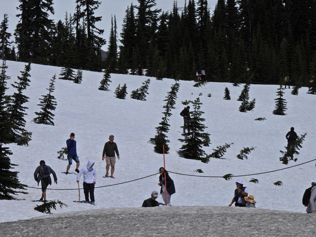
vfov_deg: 6.2
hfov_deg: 8.2
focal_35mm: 240
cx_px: 158
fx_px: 2191
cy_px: 118
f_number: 8
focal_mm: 42.8
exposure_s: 1/2000
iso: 100
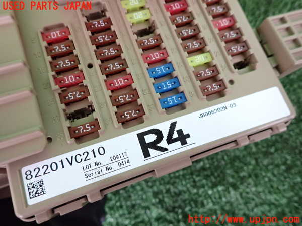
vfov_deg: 54.9
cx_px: 151
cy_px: 113
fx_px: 218
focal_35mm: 25
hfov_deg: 69.4
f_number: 2
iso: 800
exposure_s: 1/25
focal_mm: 4.5
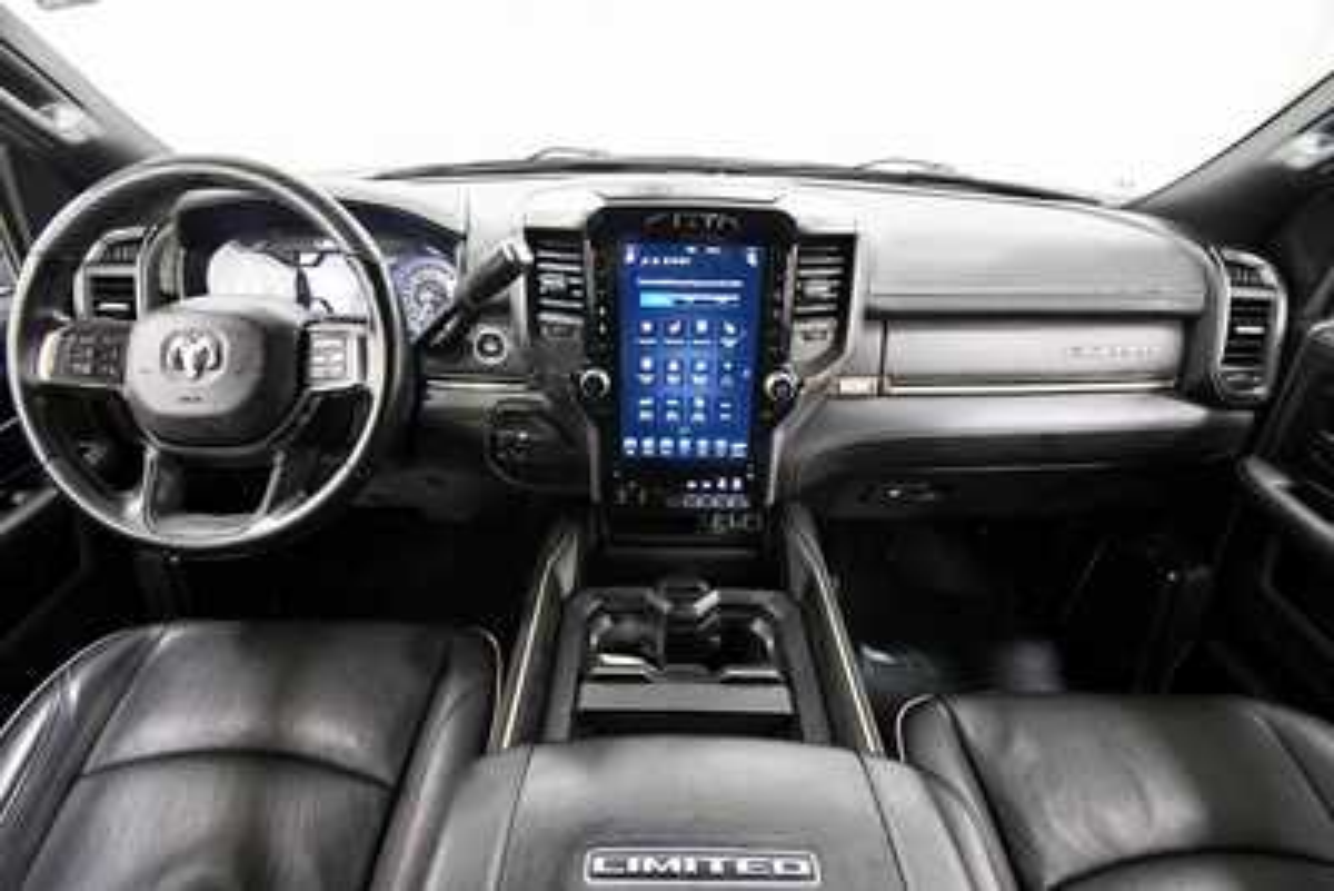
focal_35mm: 15
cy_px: 446
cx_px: 667
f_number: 4.5
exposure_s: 1/80
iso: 3200
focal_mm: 10
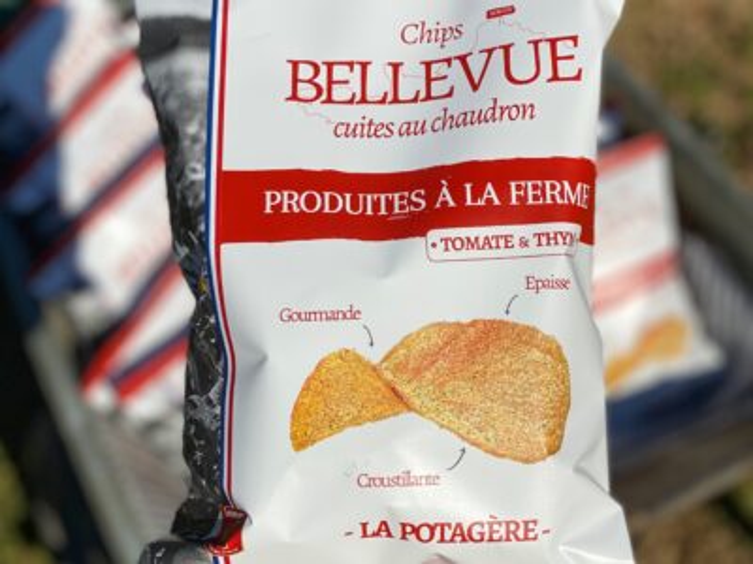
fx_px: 1131
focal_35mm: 52
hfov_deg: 36.8
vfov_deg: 28.0
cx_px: 376
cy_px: 282
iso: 25
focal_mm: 6
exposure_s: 1/6849
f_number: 2
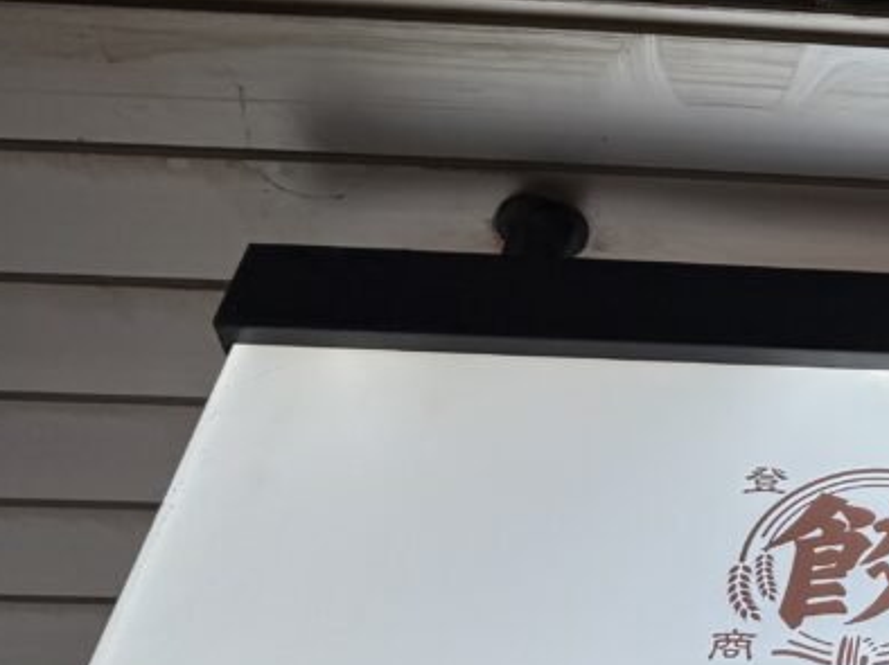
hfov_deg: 21.2
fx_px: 2002
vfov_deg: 18.9
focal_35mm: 78
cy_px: 370
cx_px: 1322
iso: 80
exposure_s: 1/204
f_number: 1.78
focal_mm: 6.76
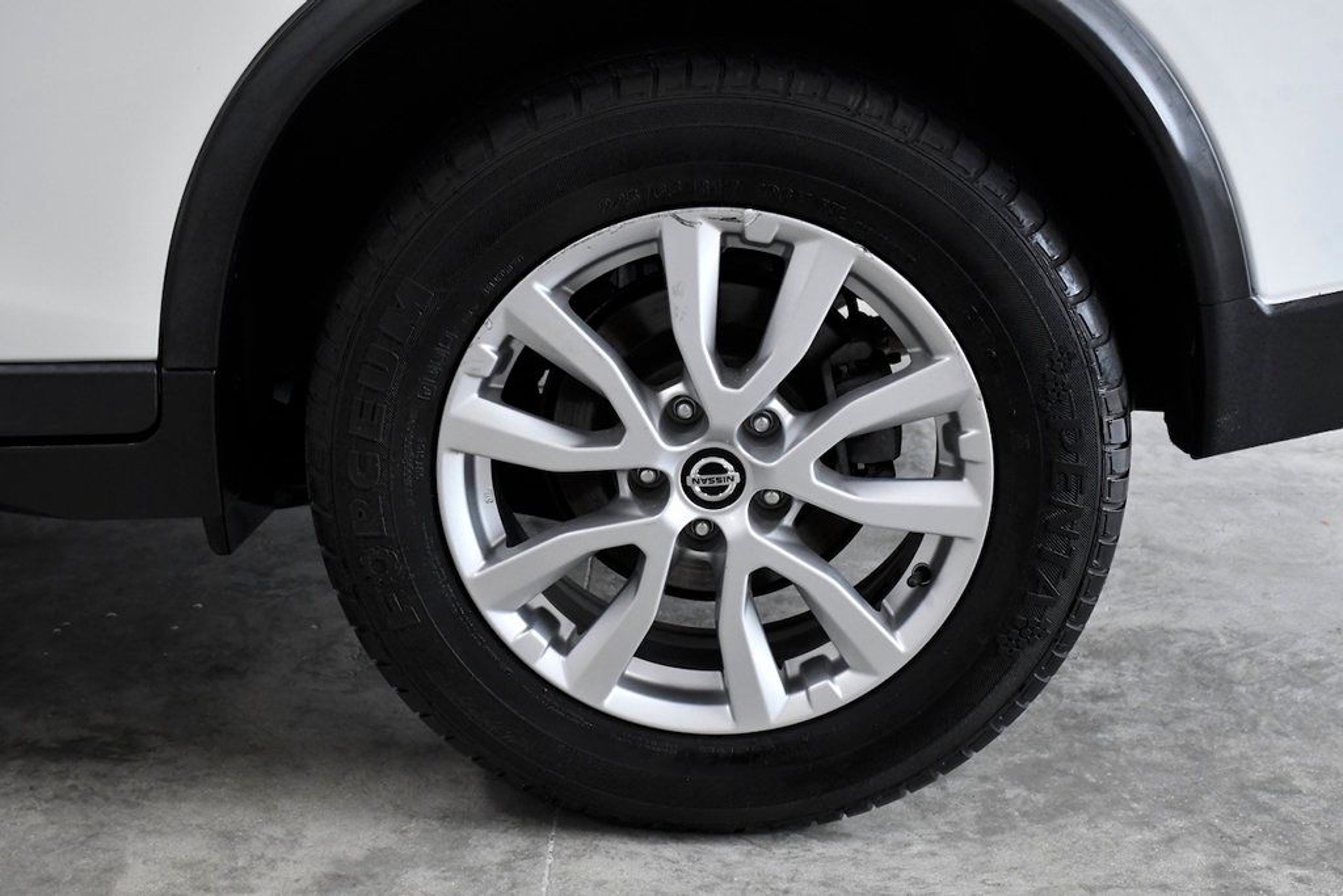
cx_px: 672
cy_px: 448
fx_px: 2350
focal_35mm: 63
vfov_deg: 21.6
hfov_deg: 31.9
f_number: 9
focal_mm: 42
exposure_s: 1/320
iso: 2500
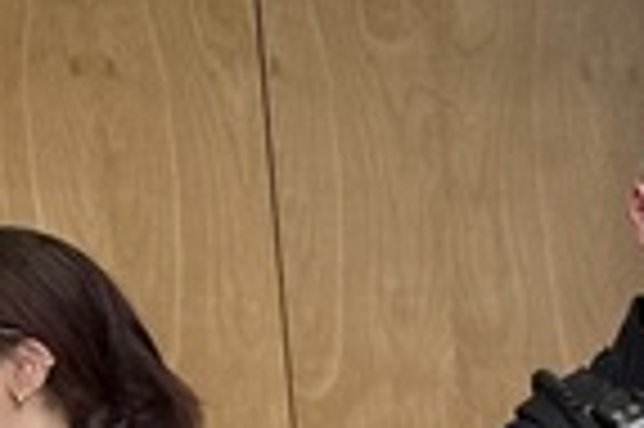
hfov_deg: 10.1
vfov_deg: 7.0
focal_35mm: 179
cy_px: 1198
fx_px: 3198
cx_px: 1504
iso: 125
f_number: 1.78
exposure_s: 1/63
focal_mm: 6.86
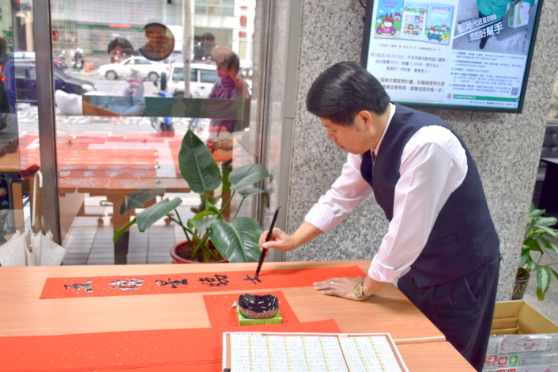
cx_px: 273
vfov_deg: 38.8
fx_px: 527
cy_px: 197
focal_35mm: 34
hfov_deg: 55.8
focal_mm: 20
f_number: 4
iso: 400
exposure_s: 1/60
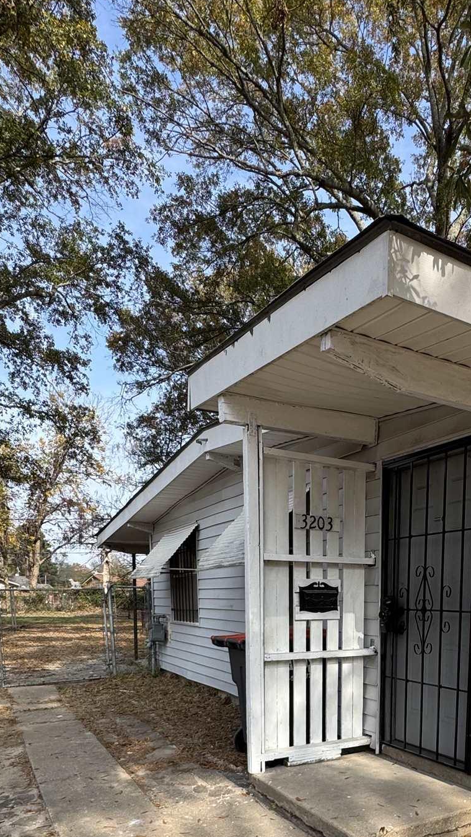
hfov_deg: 42.5
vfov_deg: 65.5
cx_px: 374
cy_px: 668
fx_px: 578
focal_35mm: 26
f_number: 2.2
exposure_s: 1/779
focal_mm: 2.22
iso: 50
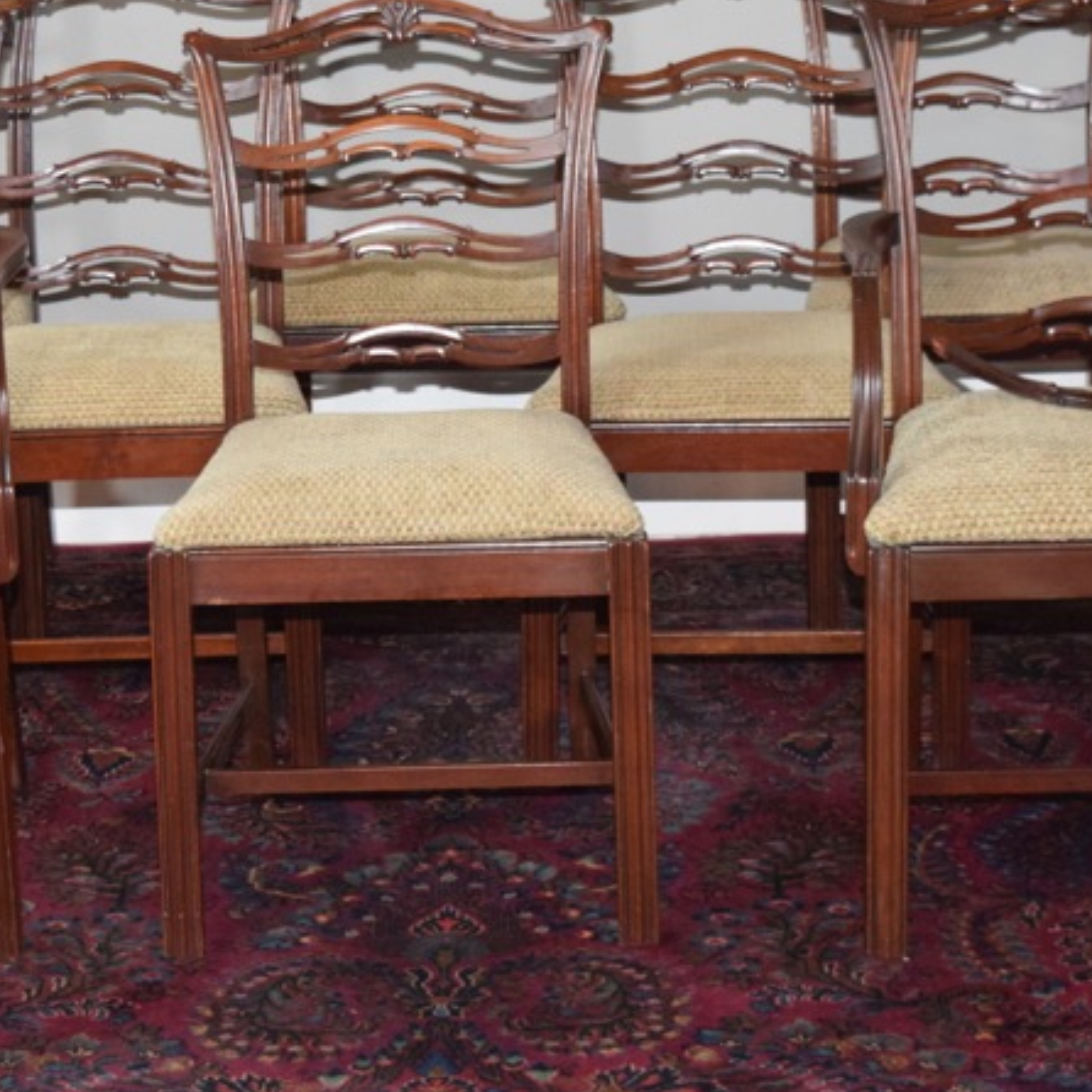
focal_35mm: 100
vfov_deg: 17.4
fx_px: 3567
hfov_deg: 17.4
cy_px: 383
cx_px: 426
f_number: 4.5
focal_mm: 35
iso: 2500
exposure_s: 1/60
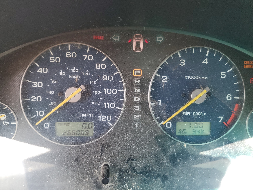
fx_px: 190
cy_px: 95
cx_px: 126
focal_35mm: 26
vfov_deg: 53.1
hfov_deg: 67.3
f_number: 1.5
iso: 90
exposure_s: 1/120
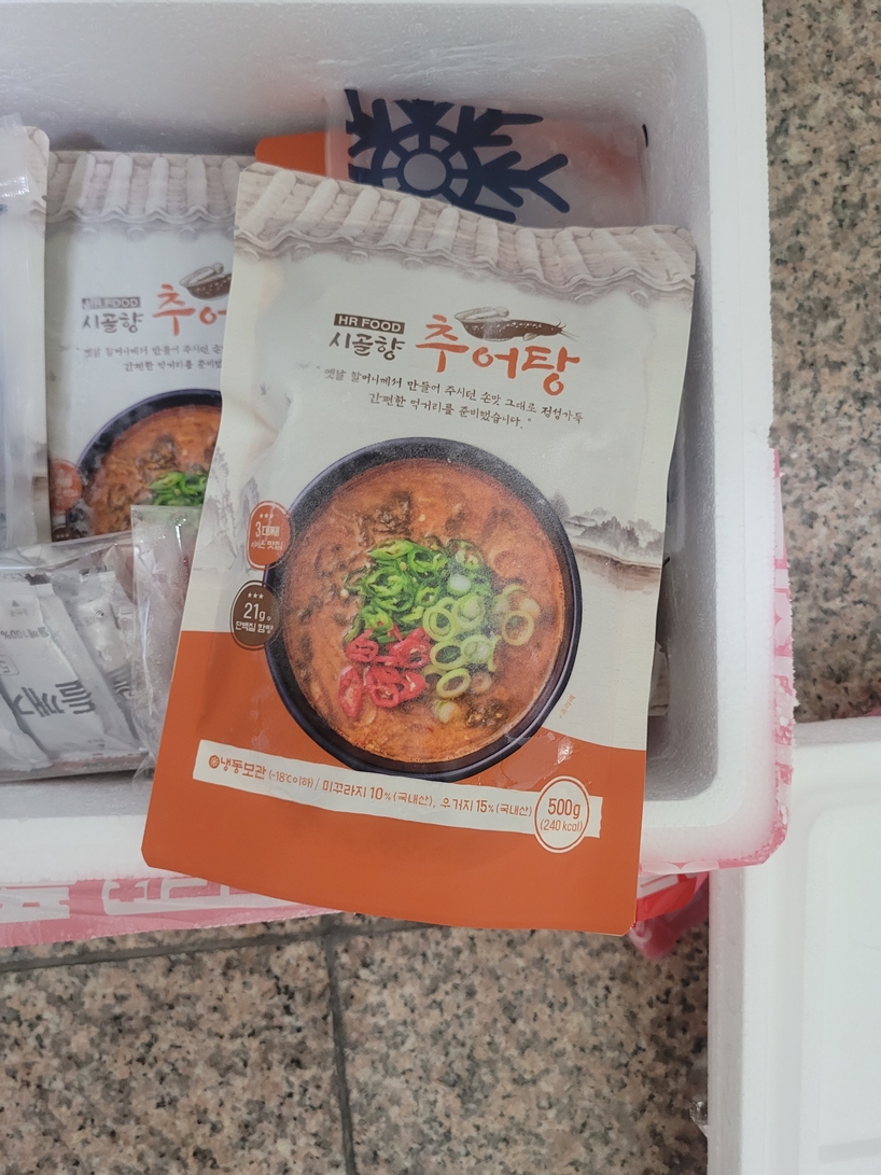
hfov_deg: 51.3
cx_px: 425
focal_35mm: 27
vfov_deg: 65.3
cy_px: 606
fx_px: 916
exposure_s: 1/40
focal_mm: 5.4
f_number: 1.8
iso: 400
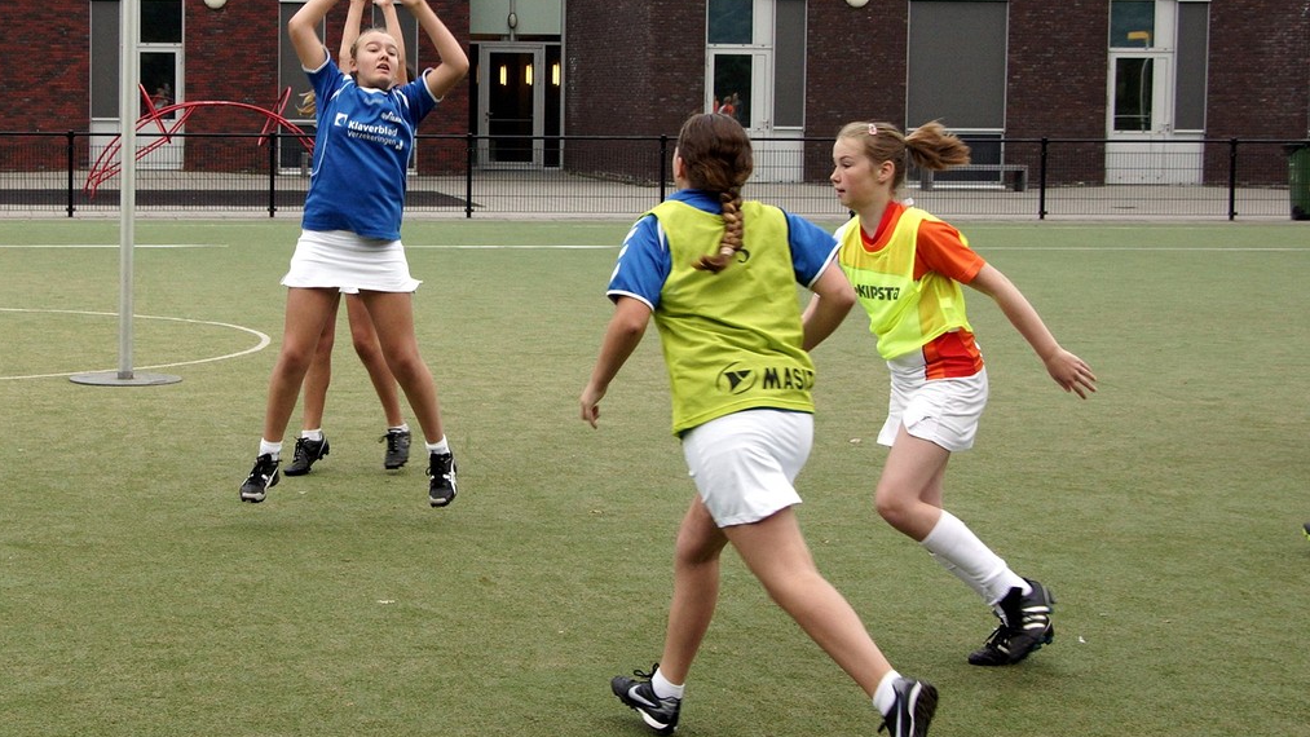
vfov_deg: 21.6
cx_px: 649
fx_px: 1929
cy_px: 360
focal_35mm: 56
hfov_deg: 37.5
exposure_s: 1/250
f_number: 8
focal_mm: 35
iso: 640
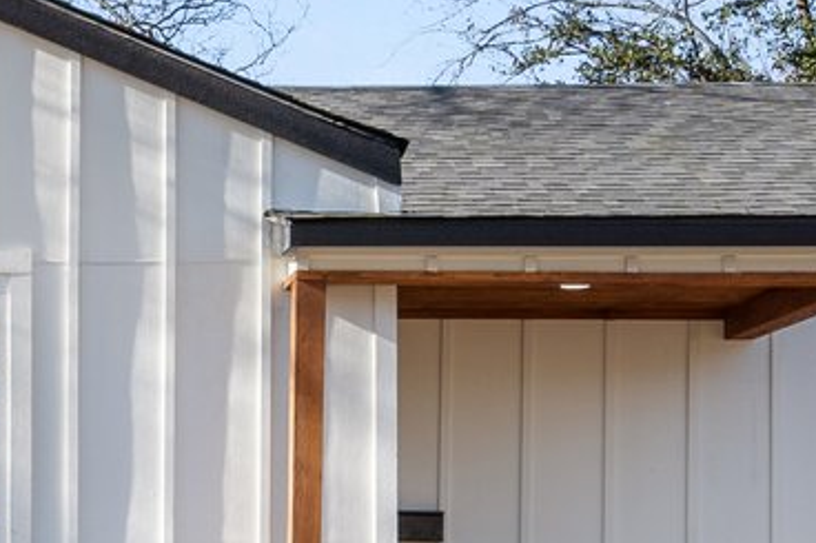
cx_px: 153
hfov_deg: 22.5
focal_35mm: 89
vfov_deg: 15.0
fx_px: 2016
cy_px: 591
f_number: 9
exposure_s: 1/40
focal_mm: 16
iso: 320
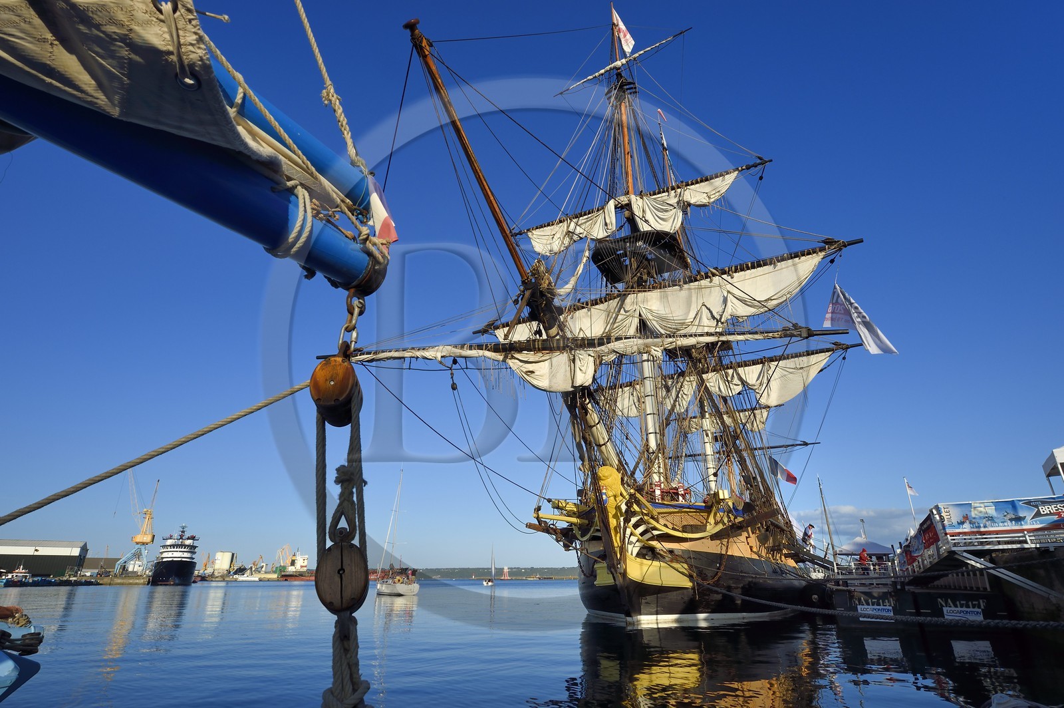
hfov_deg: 90.0
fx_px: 532
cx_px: 532
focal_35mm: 18
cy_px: 354
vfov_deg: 67.3
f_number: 16
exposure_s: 1/200
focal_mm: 18
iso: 200
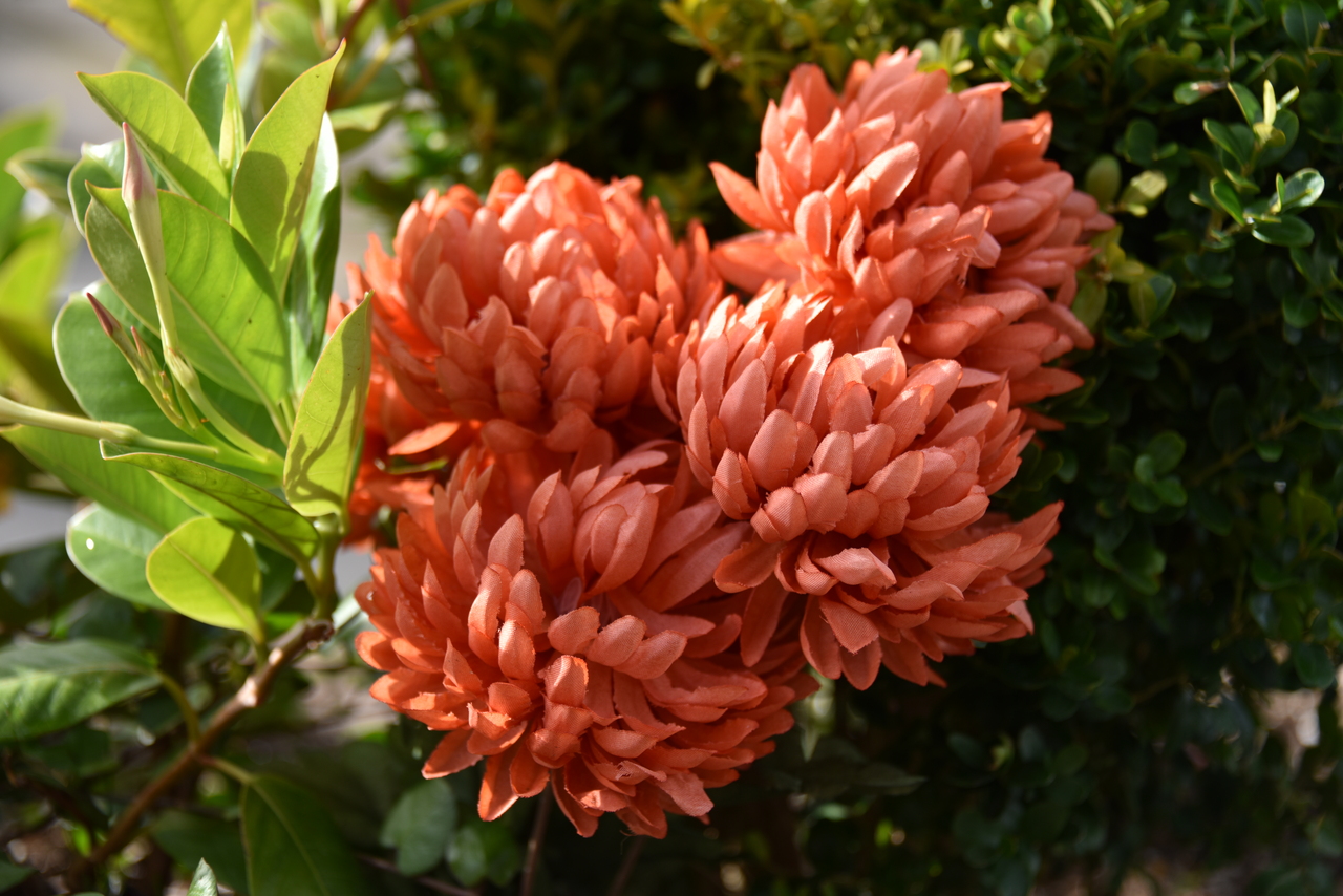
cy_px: 448
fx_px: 3171
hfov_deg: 23.9
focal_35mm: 85
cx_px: 672
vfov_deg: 16.1
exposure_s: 1/200
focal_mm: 85
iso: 100
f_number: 5.3
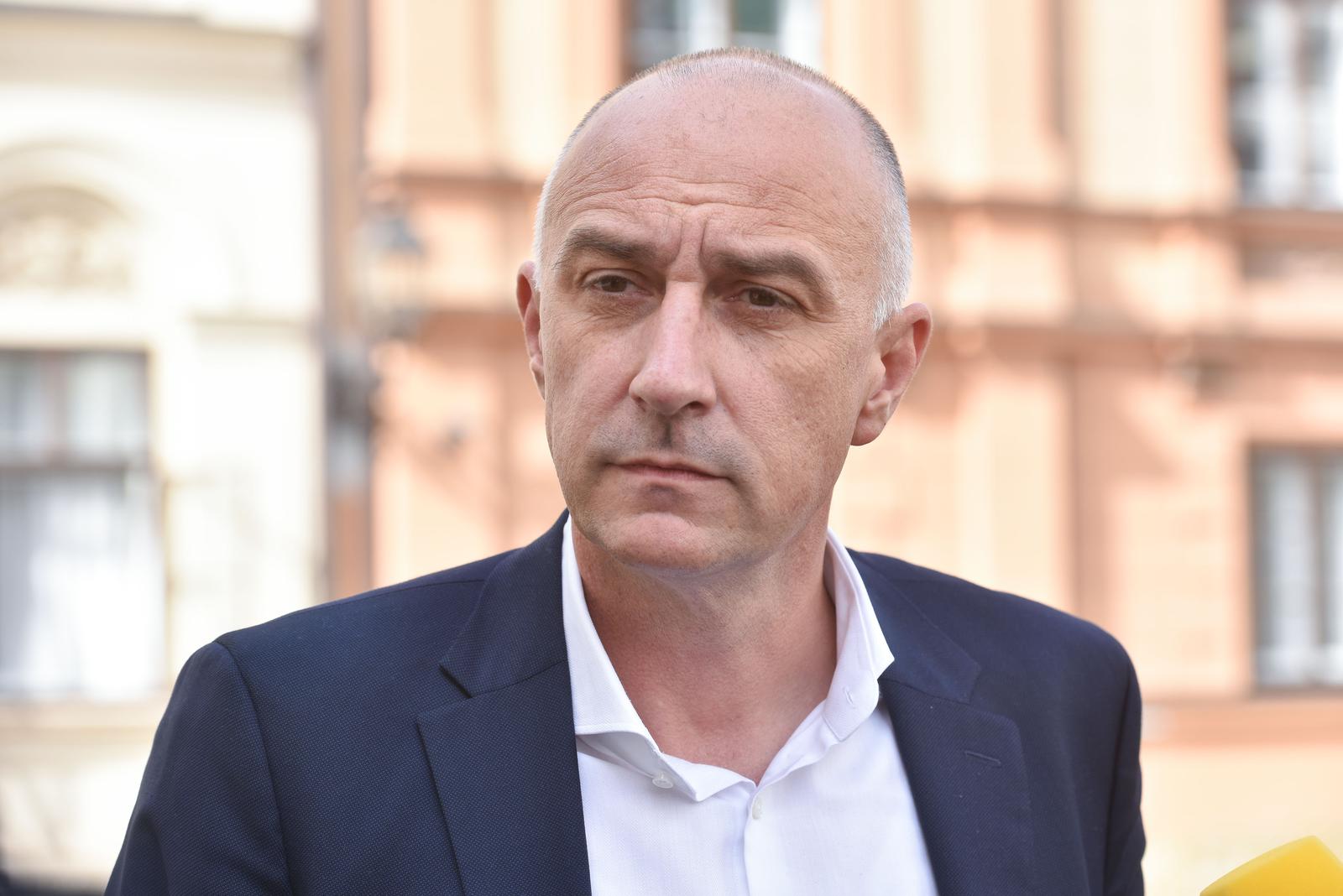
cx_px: 672
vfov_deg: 13.4
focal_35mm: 102
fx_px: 3806
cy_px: 448
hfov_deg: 20.0
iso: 250
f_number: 5.6
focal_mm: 102
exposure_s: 1/400
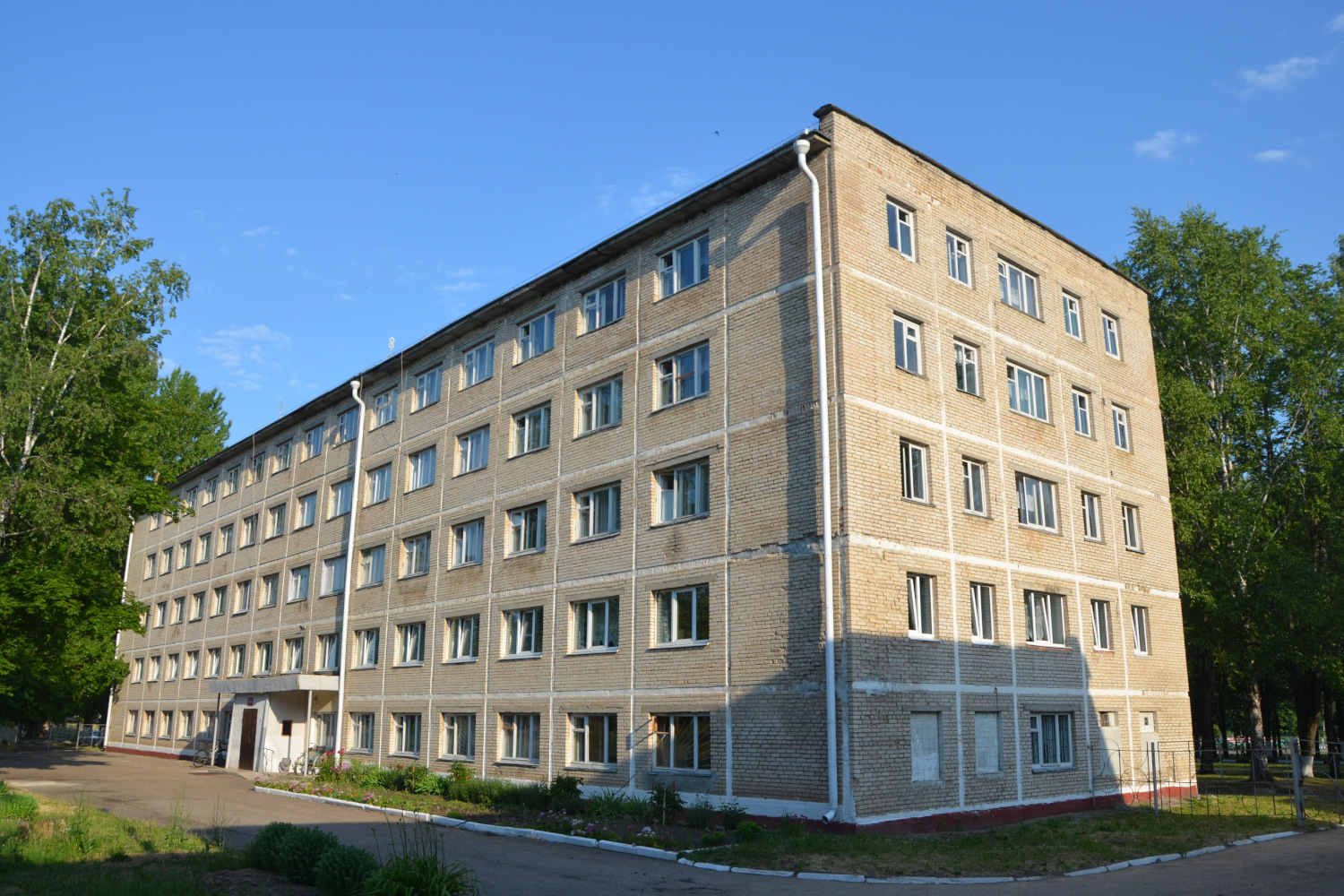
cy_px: 448
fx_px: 1008
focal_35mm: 27
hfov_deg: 67.4
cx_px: 672
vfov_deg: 47.9
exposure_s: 1/250
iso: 125
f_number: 8
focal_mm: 18
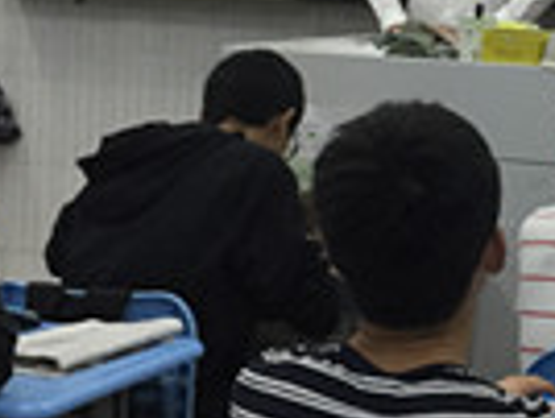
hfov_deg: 17.7
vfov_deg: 13.5
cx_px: 580
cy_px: -52
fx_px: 1735
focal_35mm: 108
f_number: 2.2
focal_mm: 4.15
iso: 160
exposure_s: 1/33
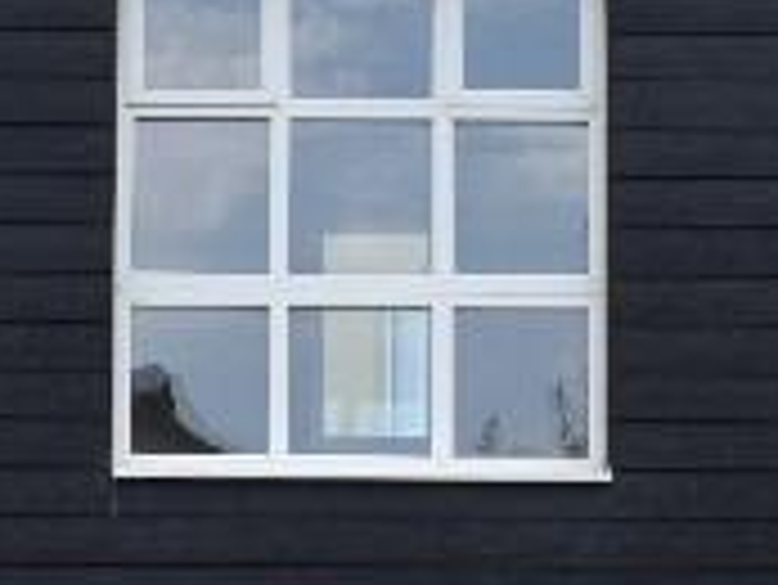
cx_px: 265
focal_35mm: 214
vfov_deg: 6.9
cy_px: 506
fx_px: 4810
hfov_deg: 9.2
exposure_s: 1/250
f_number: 8
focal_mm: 25
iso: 250
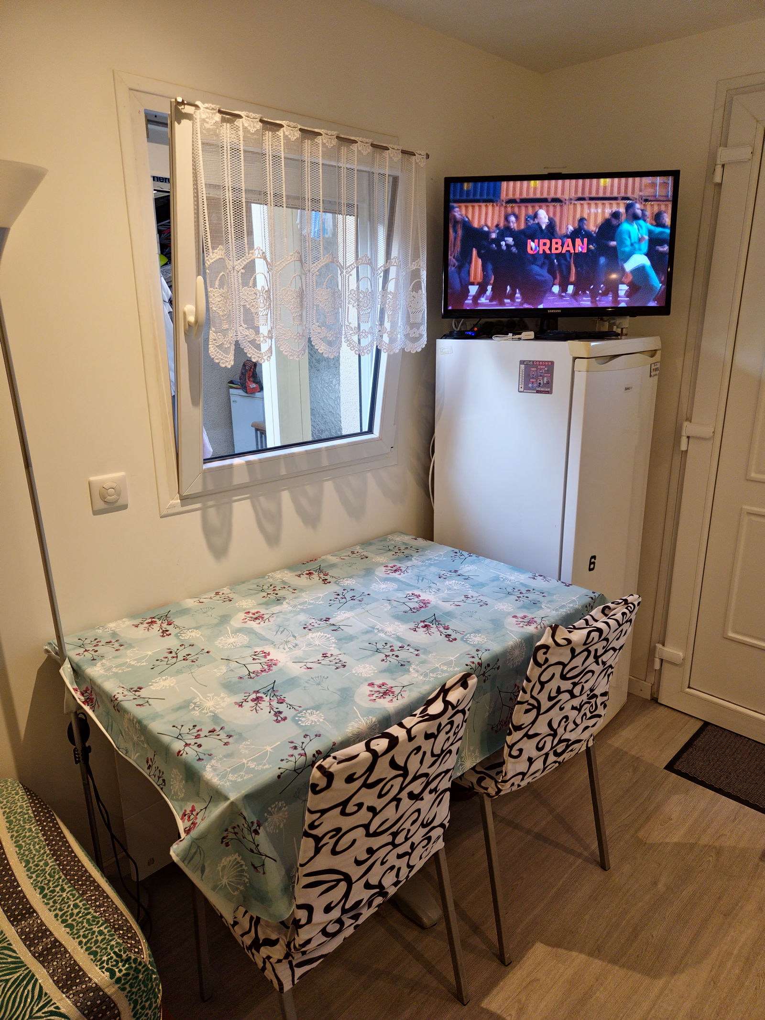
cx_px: 382
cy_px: 510
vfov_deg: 73.9
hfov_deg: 58.9
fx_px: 678
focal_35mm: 23
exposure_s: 1/100
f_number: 1.8
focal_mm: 5.4
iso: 250
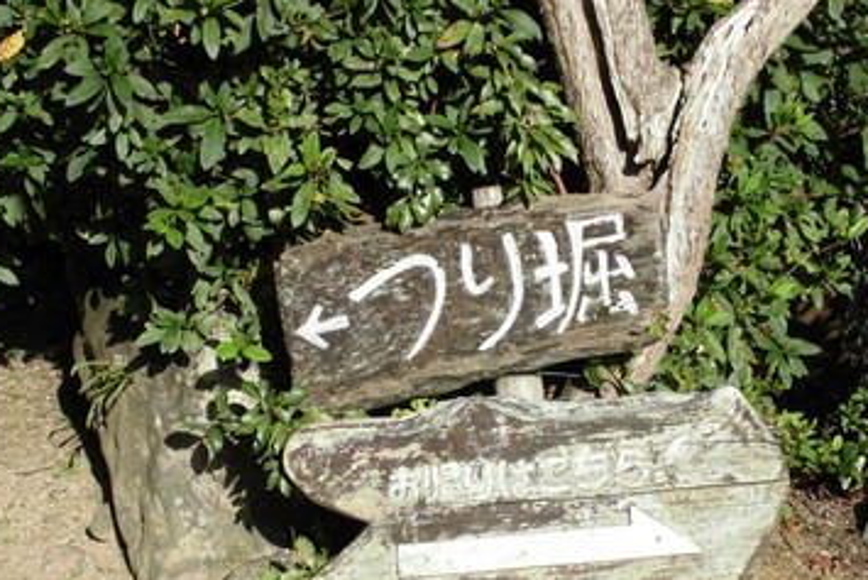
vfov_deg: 16.6
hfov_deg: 24.7
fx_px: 1978
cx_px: 501
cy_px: 456
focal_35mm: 82
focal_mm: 10.1
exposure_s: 1/400
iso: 100
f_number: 5.2
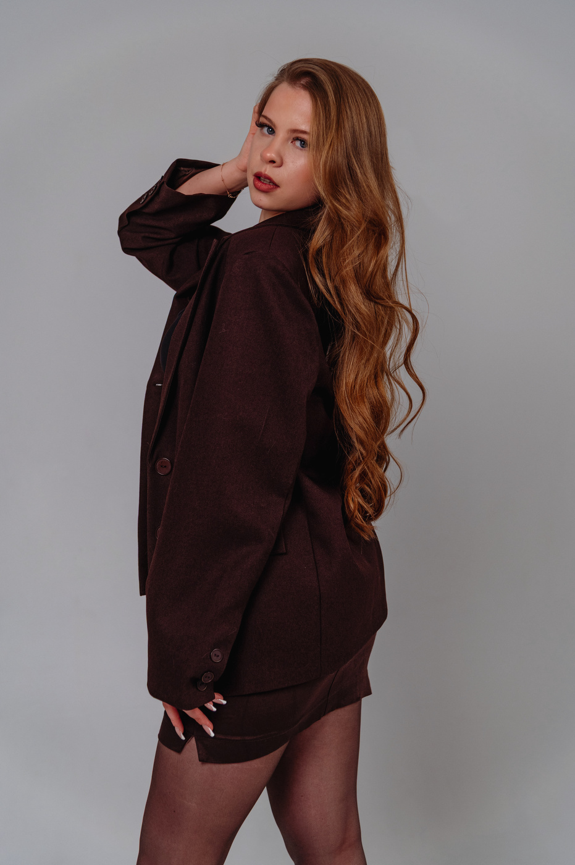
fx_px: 1488
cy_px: 432
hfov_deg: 21.9
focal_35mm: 62
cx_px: 288
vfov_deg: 32.4
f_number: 4
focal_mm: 62
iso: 200
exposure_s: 1/320
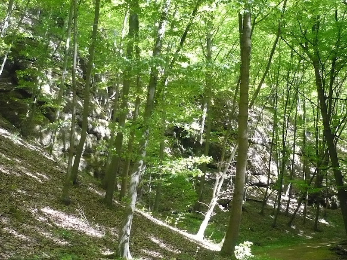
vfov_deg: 29.7
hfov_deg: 38.9
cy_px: 130
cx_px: 174
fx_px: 491
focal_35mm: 49
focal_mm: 6
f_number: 2.9
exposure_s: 1/125
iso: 400
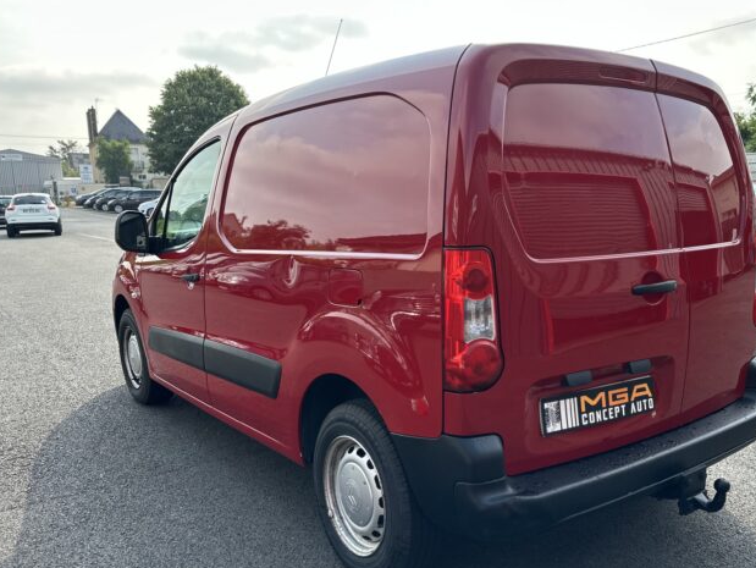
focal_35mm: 31
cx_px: 432
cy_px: 315
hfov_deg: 58.1
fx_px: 677
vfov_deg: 45.4
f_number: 1.78
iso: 80
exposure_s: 1/1374
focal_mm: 6.86
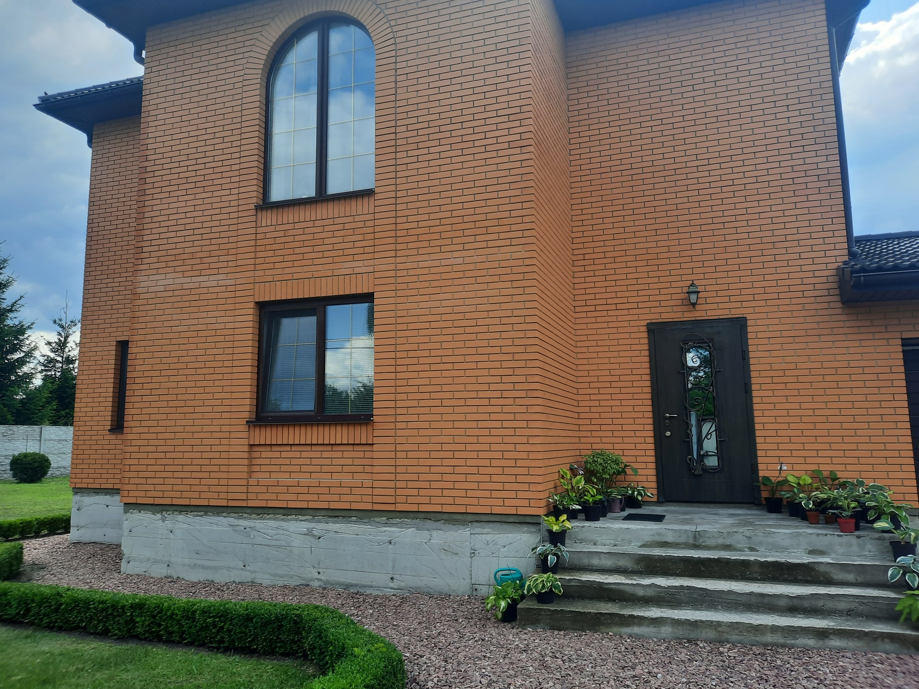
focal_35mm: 25
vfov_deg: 54.9
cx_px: 460
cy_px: 344
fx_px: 664
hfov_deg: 69.4
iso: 32
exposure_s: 1/402
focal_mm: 4.6
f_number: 2
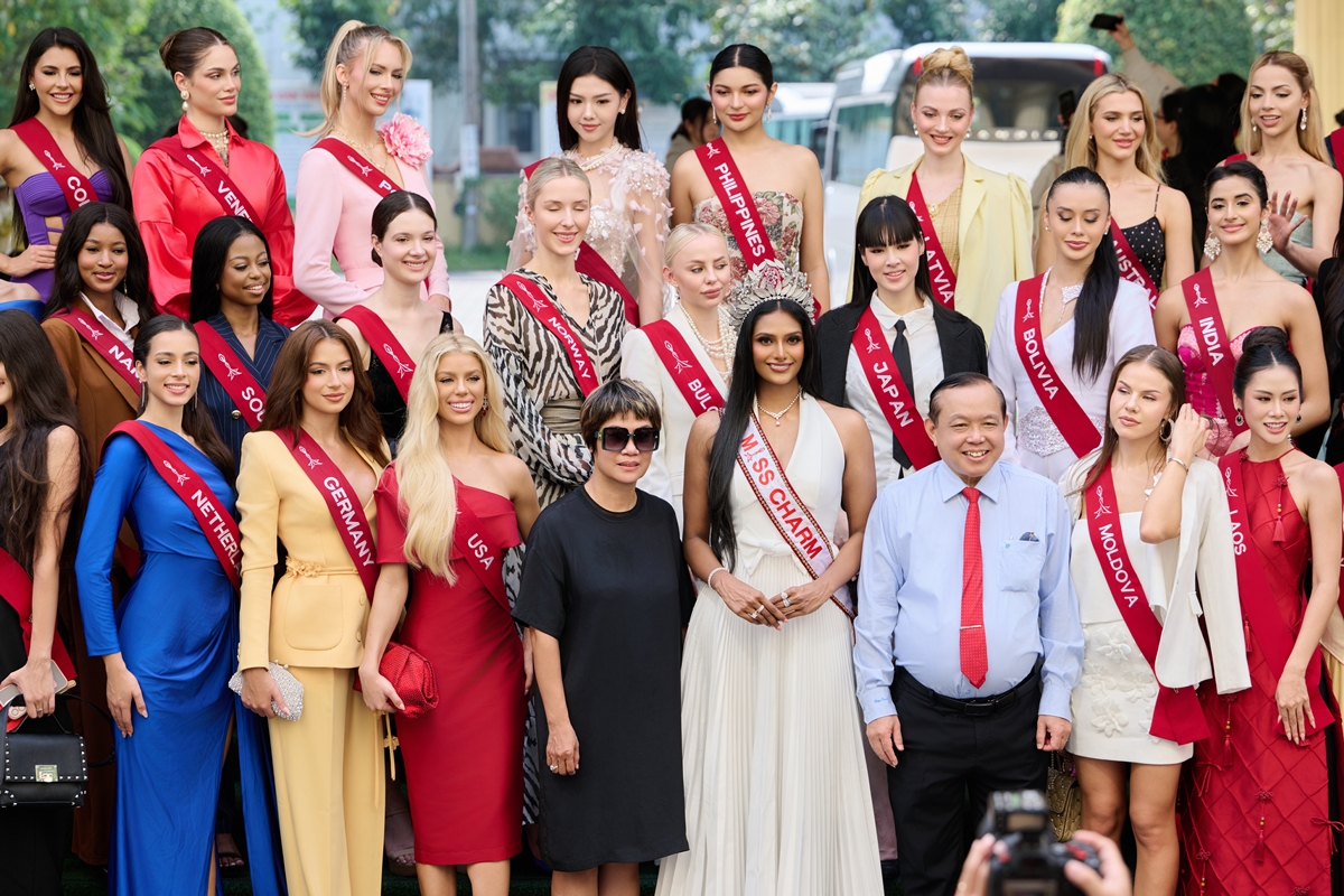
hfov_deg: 20.2
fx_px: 3770
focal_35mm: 101
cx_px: 672
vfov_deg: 13.6
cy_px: 448
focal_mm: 101
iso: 200
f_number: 4.5
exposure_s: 1/320
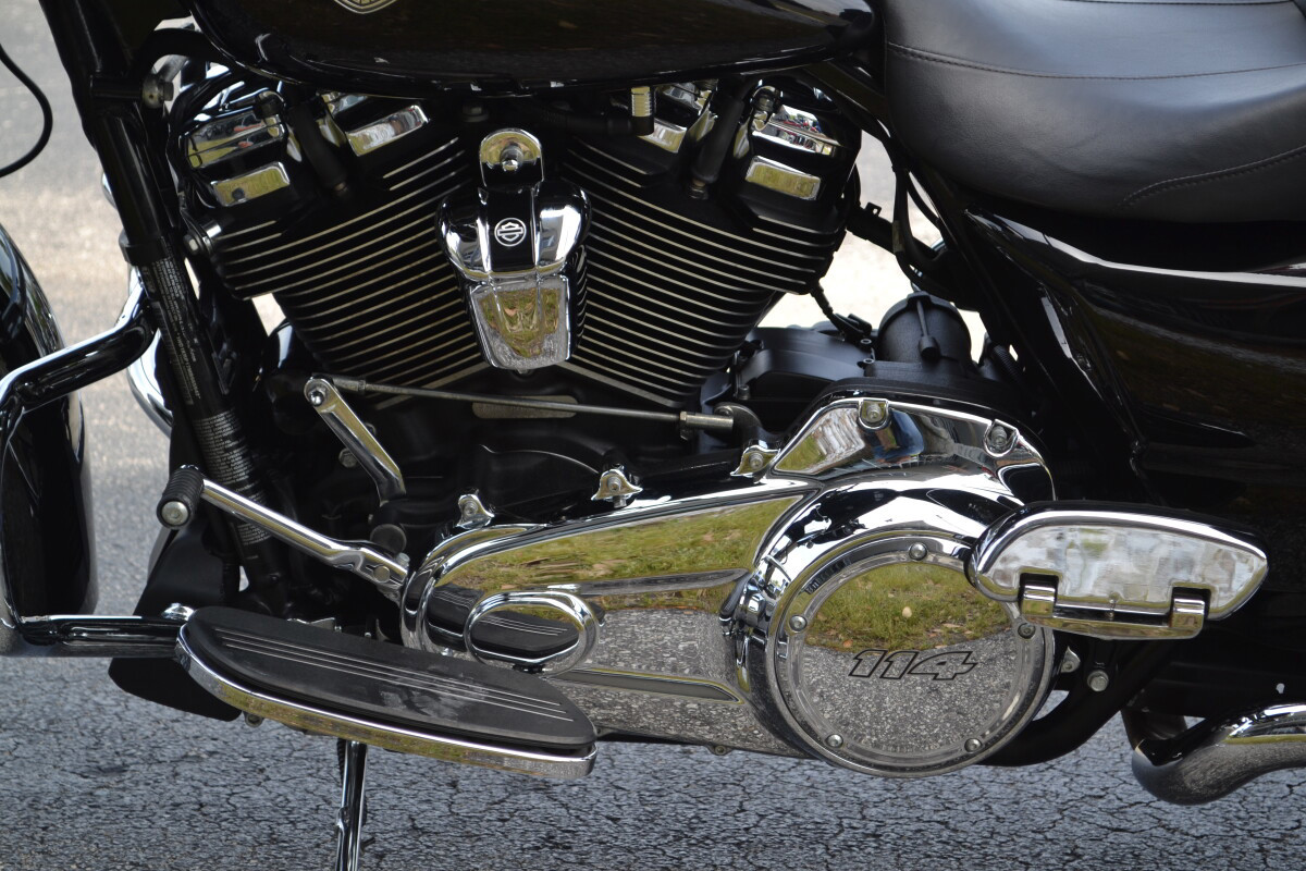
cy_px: 436
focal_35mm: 82
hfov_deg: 24.6
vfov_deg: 16.6
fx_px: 2993
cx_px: 653
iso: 110
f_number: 5.6
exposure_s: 1/125
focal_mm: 55
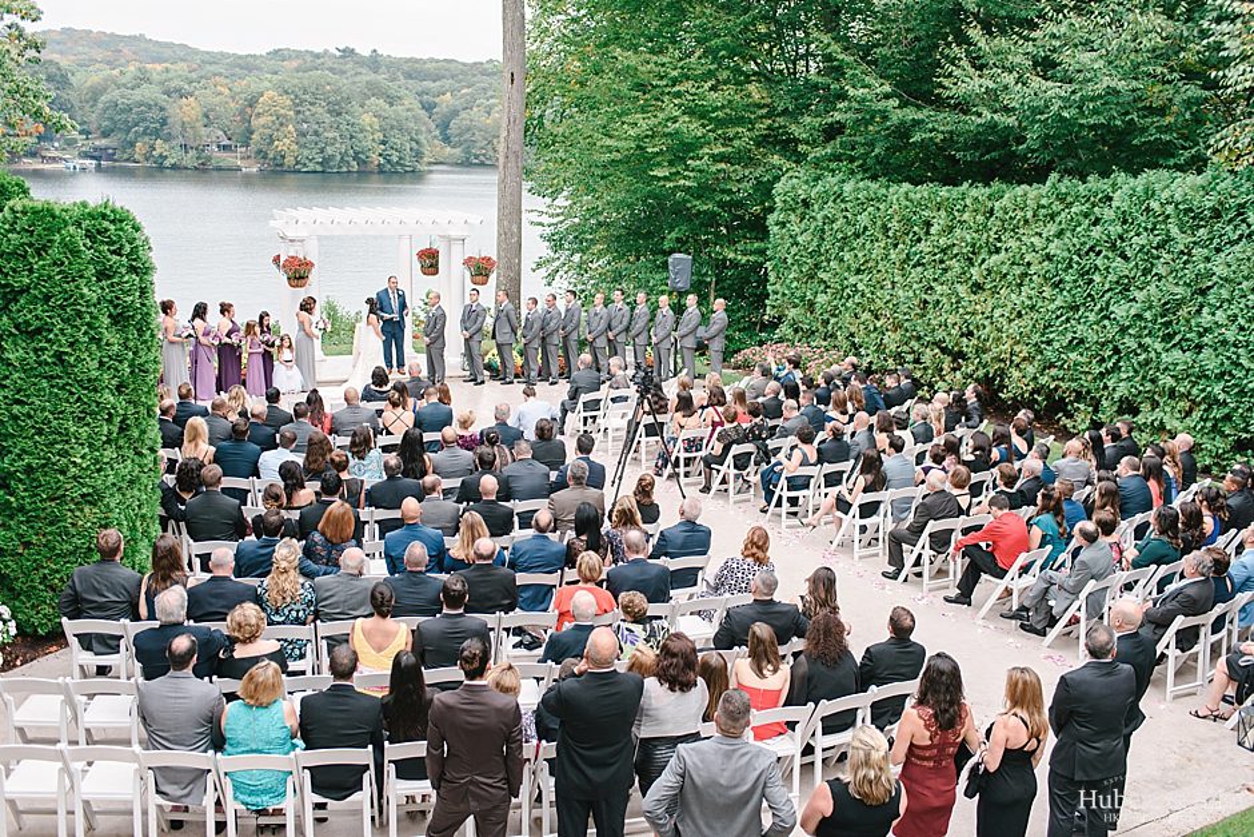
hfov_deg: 54.4
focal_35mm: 35
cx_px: 627
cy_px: 418
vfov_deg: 37.9
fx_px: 1219
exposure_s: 1/500
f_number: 2.8
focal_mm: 35
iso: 320
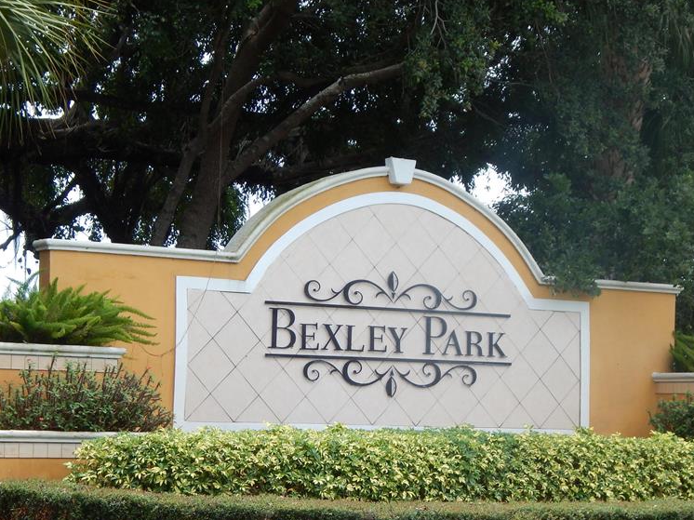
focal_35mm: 103
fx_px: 2064
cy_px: 340
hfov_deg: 19.0
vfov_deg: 14.3
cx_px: 445
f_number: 4.2
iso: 125
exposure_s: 1/400
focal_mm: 13.5
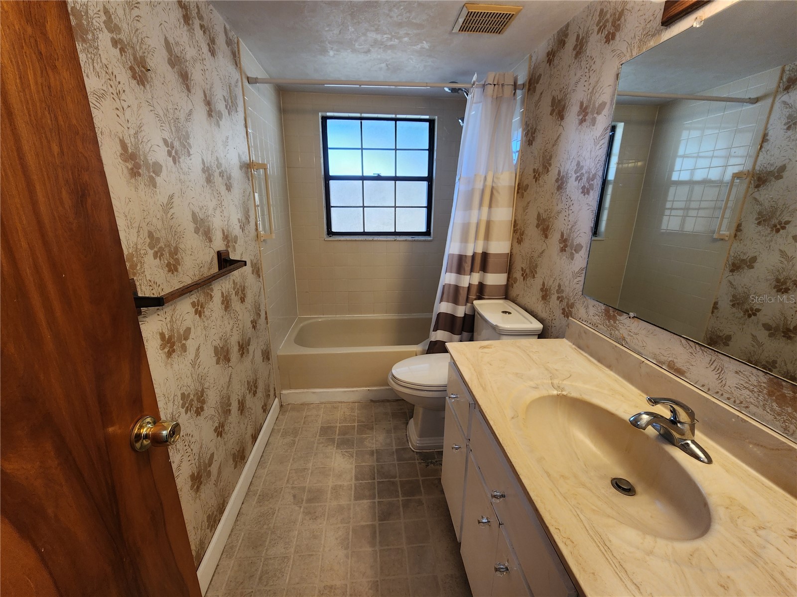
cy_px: 298
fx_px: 299
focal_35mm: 13
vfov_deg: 89.9
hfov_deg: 106.2
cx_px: 398
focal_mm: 2.2
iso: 100
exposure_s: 1/60
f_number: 2.2
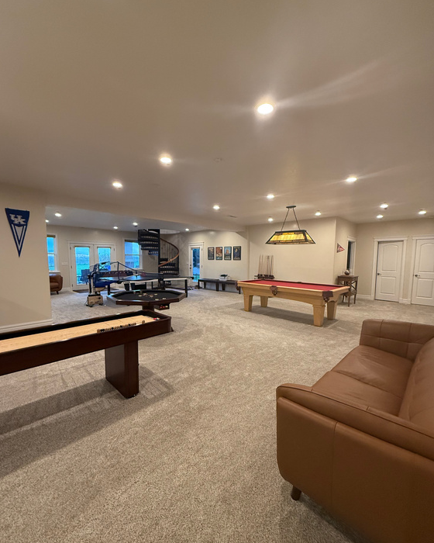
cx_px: 216
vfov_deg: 96.7
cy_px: 282
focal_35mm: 15
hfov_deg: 84.0
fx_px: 241
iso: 500
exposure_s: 1/120
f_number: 2.2
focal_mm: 2.22
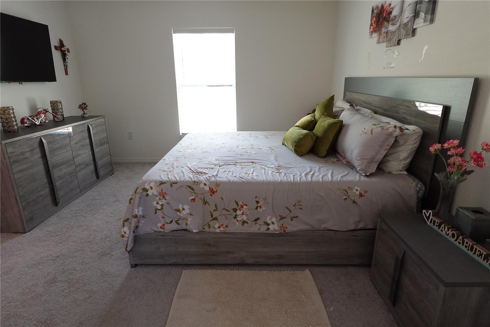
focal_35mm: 20
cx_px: 245
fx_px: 272
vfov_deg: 61.9
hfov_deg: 84.0
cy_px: 164
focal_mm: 7.6
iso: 500
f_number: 2
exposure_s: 1/80
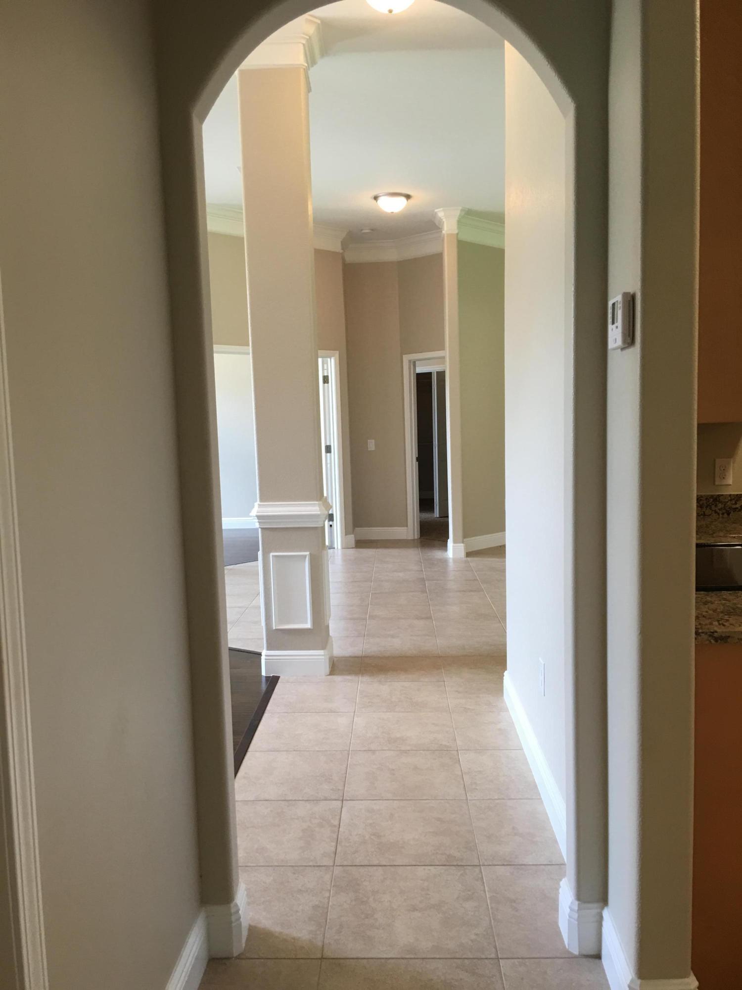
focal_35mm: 29
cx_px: 371
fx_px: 829
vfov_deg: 61.7
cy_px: 495
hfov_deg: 48.2
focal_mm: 4.15
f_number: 2.2
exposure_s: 1/15
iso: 25
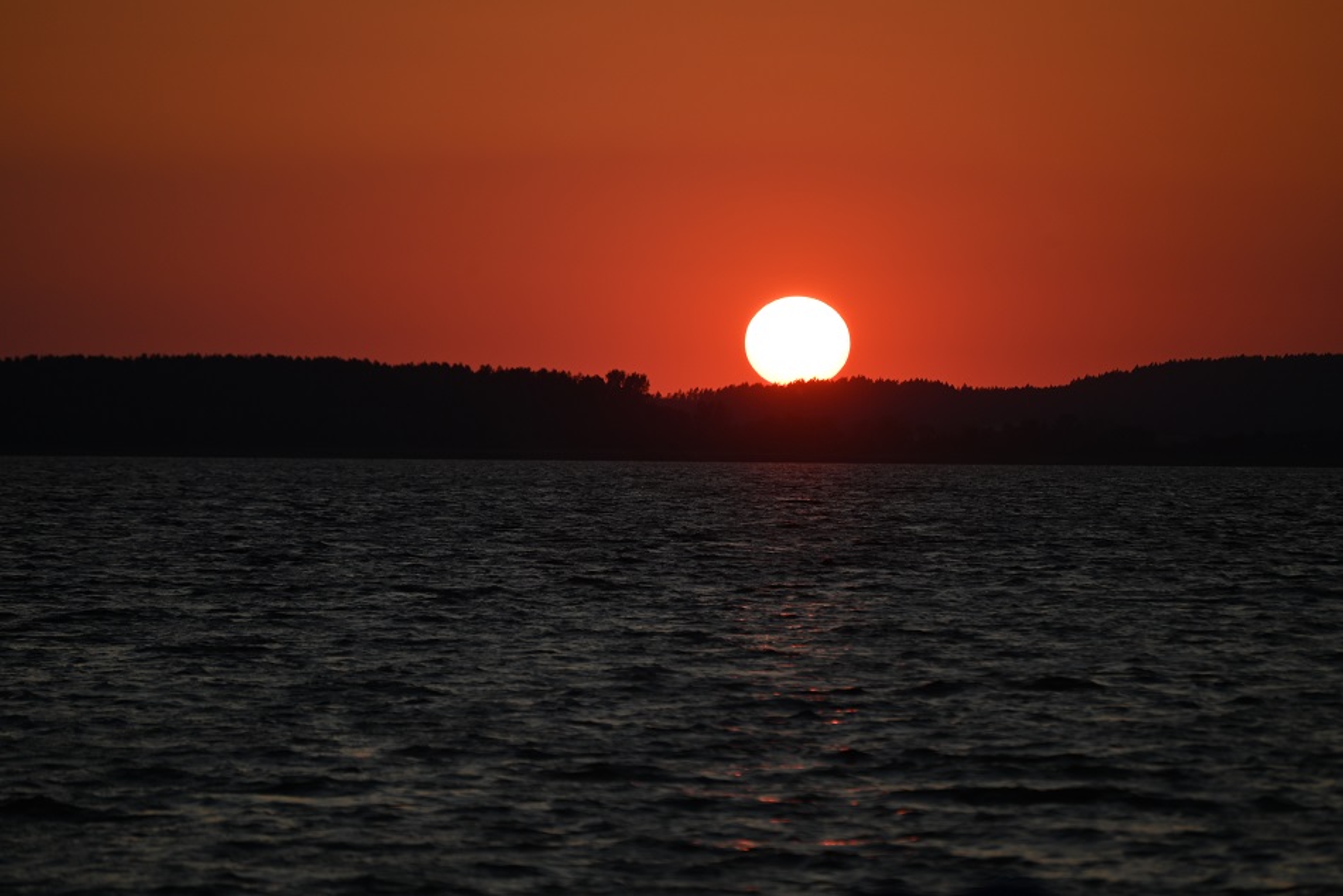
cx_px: 672
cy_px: 448
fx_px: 11194
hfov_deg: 6.9
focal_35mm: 300
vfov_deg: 4.6
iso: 200
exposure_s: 1/1000
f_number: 5.6
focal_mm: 300
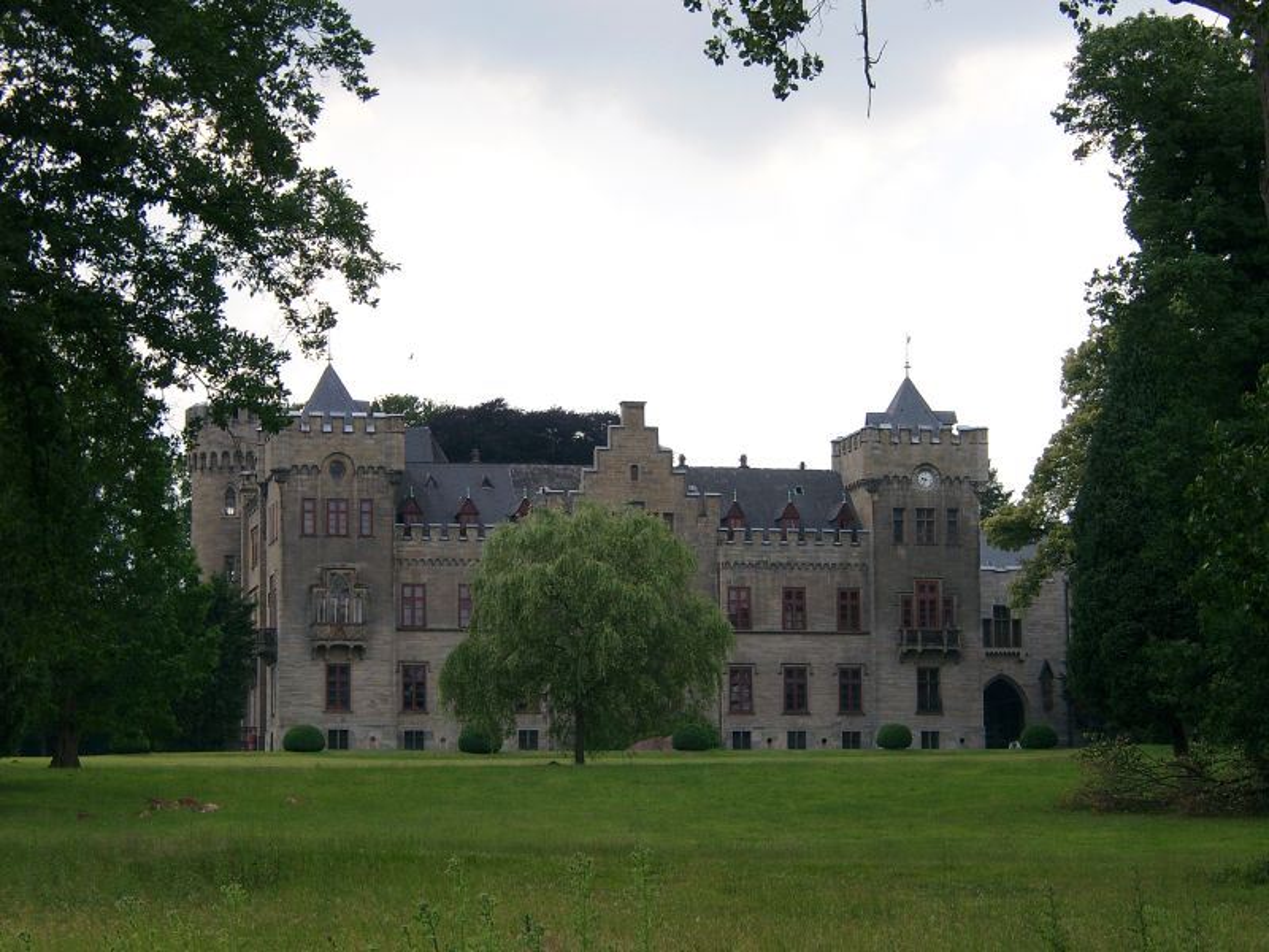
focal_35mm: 100
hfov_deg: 19.6
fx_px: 3666
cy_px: 476
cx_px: 634
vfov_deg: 14.8
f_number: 4
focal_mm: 20.74
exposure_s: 1/351
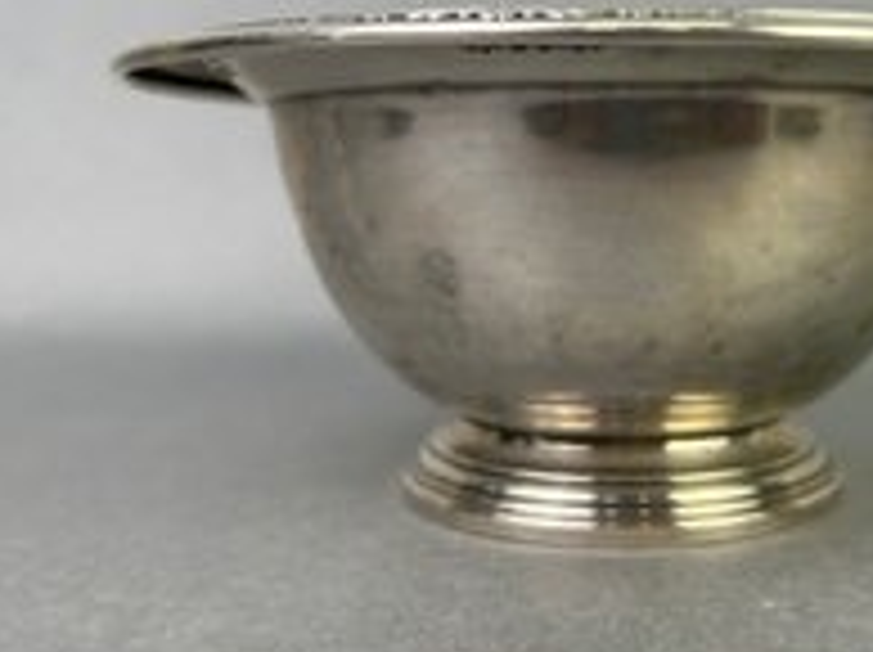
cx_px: 614
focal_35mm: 46
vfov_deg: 31.2
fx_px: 1159
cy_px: 214
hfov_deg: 40.5
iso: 32
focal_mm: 5.7
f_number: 1.5
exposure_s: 1/124
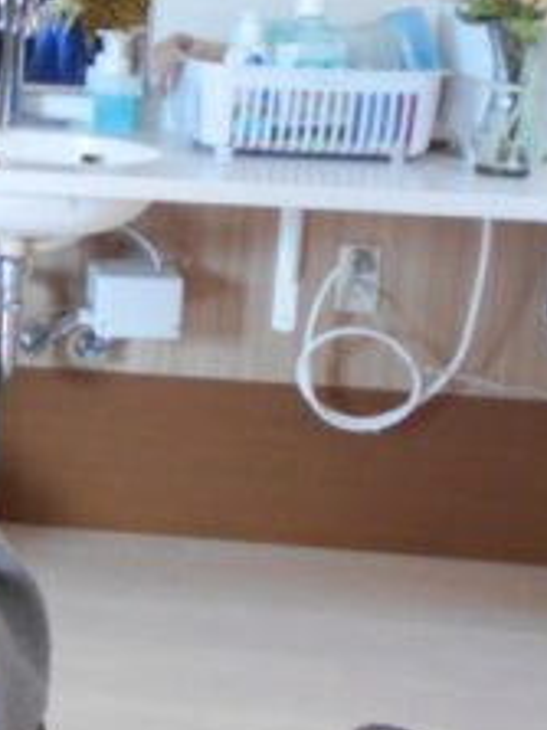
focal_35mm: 70
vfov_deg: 27.0
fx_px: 1476
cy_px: 98
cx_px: -318
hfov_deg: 18.2
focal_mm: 4.6
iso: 200
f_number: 3.2
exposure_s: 1/30
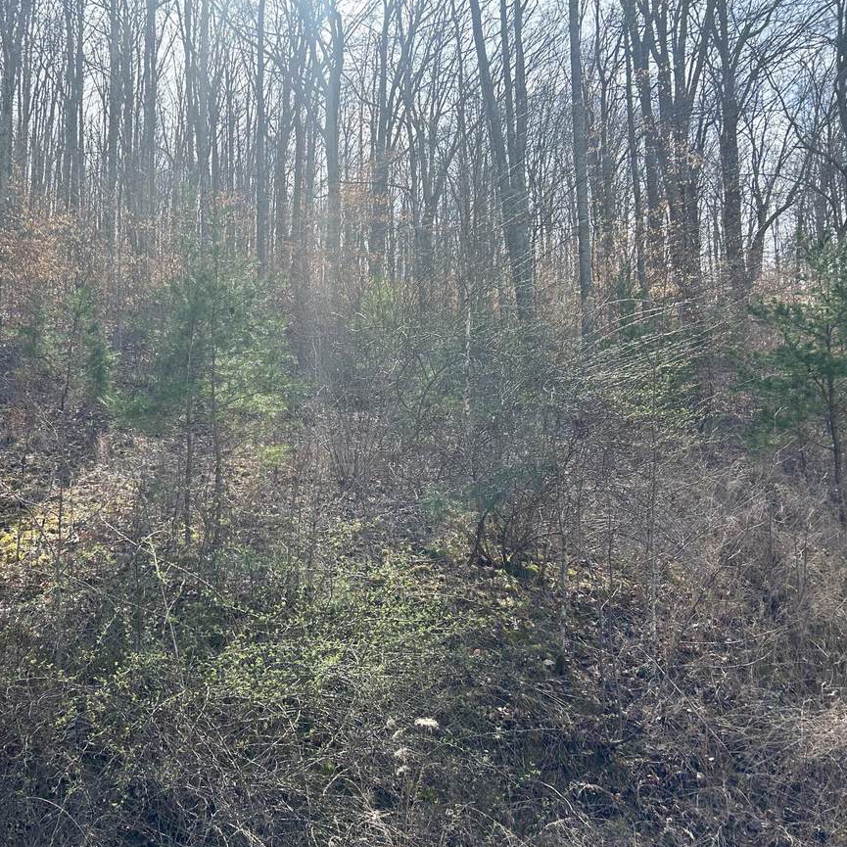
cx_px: 259
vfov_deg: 48.4
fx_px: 941
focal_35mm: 34
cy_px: 460
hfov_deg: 47.4
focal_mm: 5.7
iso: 50
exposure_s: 1/1412
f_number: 1.5
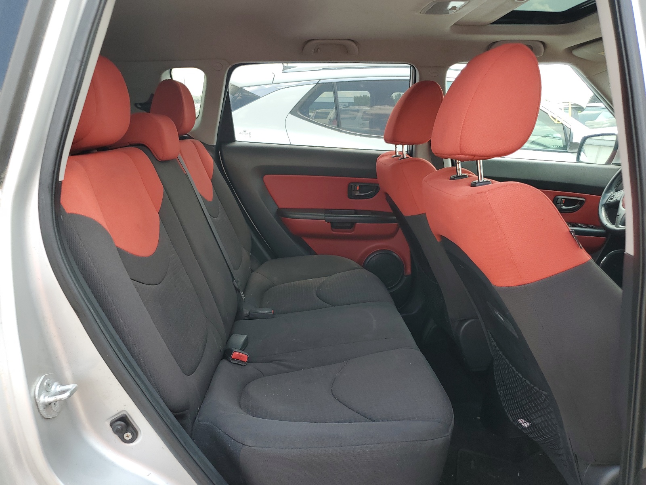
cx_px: 323
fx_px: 485
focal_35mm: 26
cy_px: 242
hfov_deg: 67.3
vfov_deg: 53.1
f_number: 1.5
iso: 50
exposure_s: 1/270
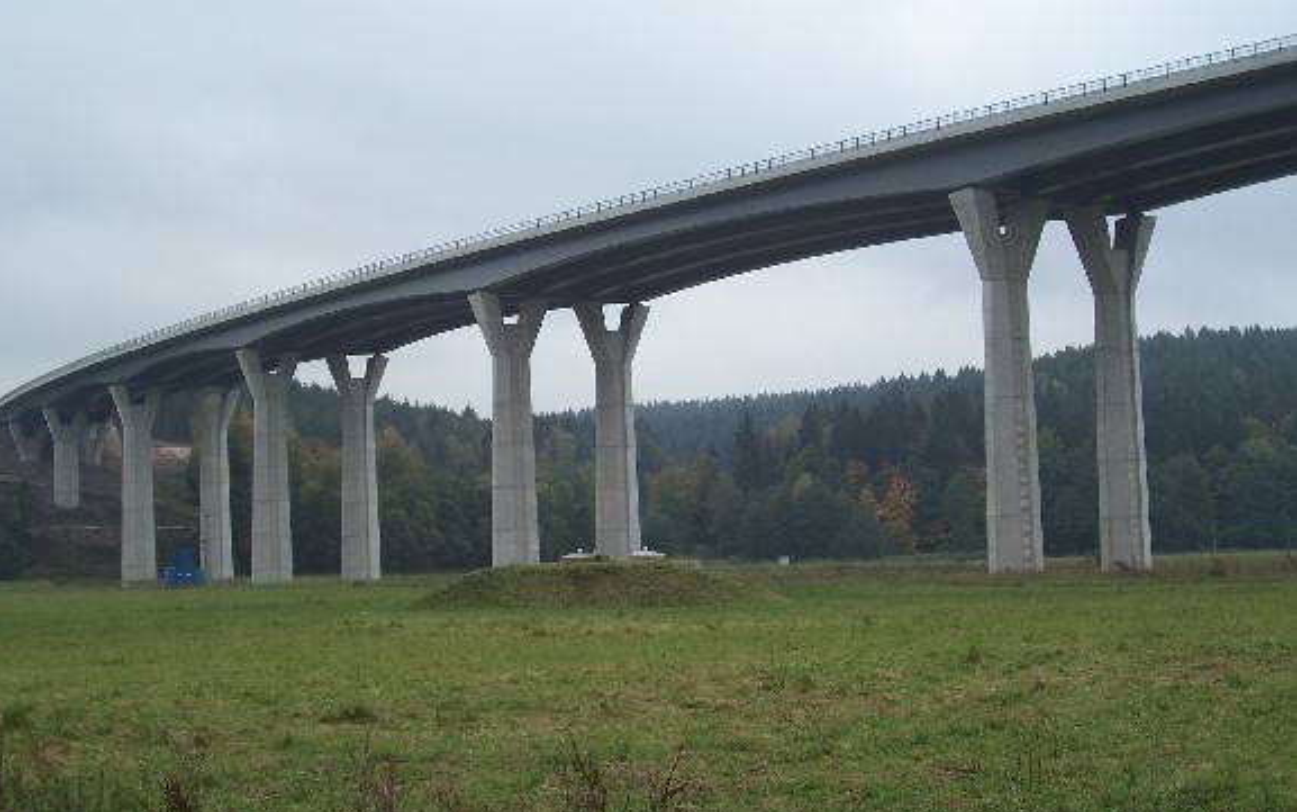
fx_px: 1945
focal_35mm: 55
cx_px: 638
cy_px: 385
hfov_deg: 36.9
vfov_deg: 23.6
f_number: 3.4
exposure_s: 1/350
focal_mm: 8.6
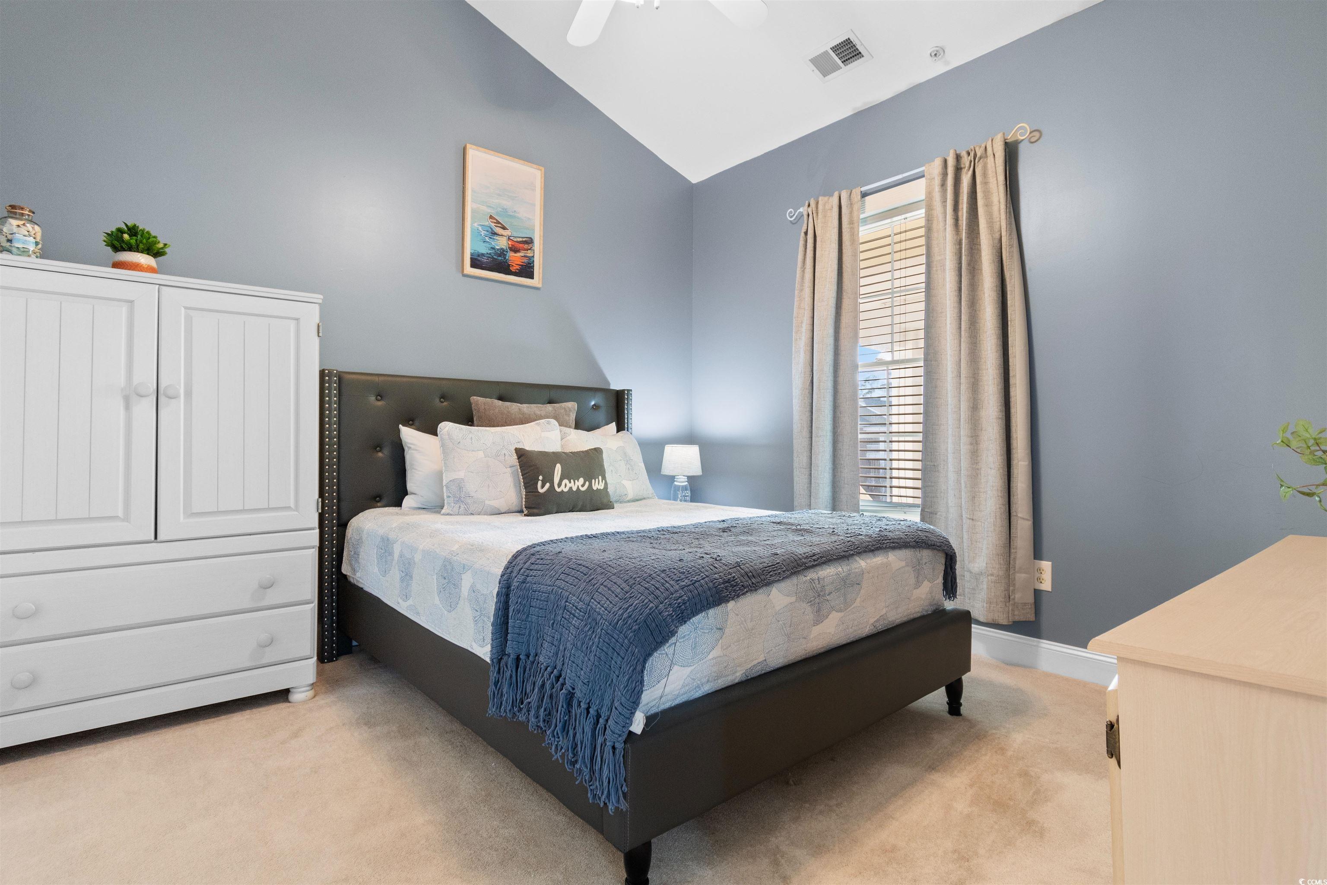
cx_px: 664
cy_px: 442
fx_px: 627
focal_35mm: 17
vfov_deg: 70.4
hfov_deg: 93.3
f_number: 4.8
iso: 100
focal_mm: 11.5
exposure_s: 3
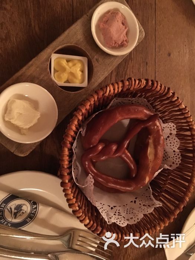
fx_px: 218
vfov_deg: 61.7
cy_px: 130
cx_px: 98
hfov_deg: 48.2
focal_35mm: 29
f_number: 2.2
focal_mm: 4.15
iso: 640
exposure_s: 1/17
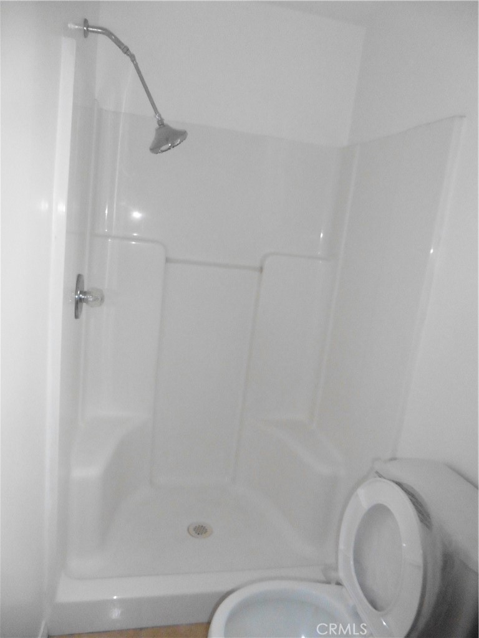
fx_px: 443
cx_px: 240
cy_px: 319
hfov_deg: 56.8
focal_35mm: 24
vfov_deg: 71.6
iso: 1600
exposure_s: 1/250
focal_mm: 4.3
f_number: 3.5
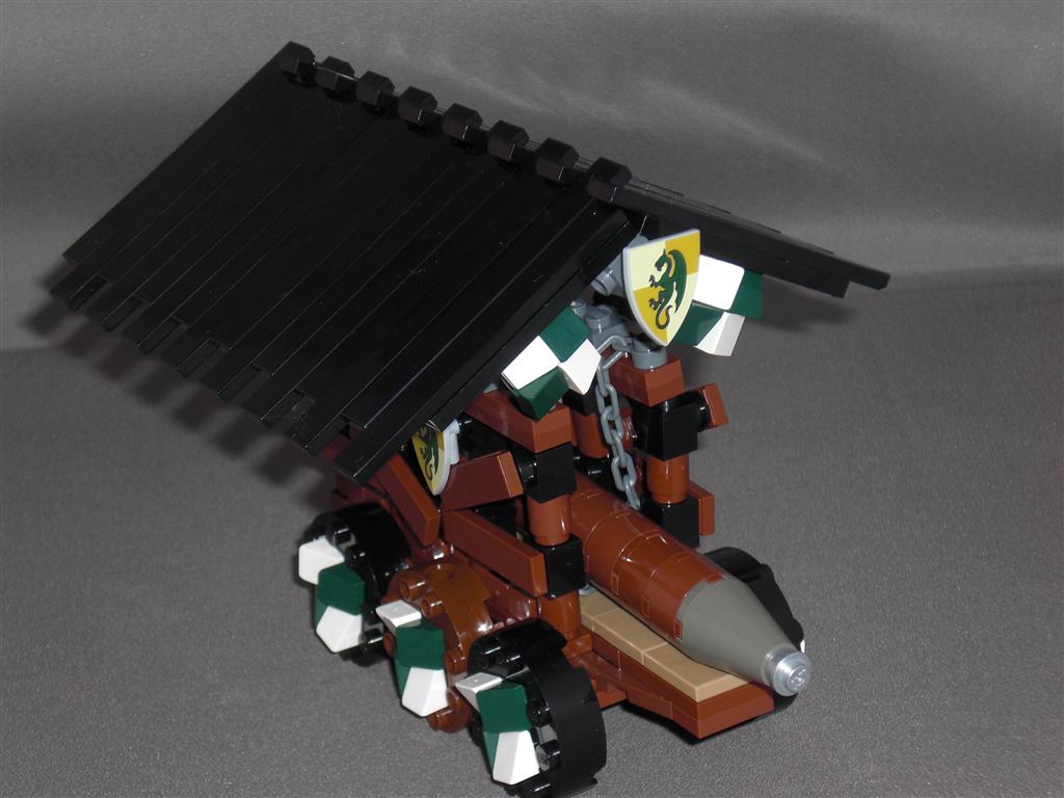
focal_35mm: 87
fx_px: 2674
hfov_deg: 22.5
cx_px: 532
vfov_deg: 17.0
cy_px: 399
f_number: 5
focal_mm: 14.49
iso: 100
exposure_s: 1/60
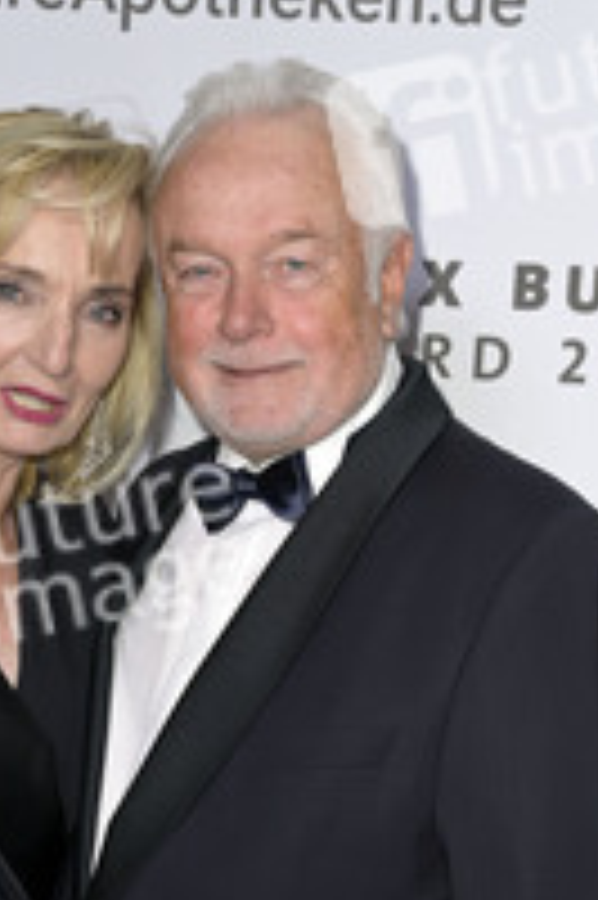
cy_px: 796
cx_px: 148
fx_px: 2745
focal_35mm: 110
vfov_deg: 18.3
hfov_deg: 12.4
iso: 640
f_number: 5.6
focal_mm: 55
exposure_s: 1/250
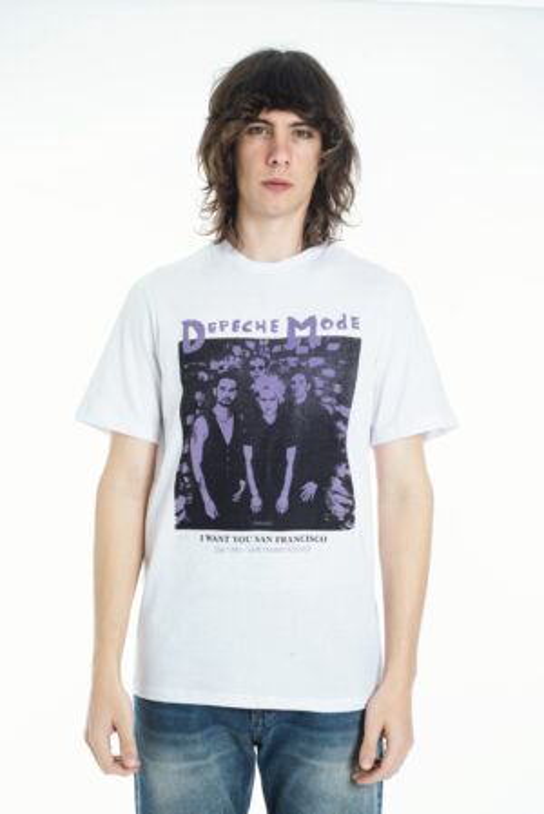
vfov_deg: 39.6
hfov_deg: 27.0
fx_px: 1132
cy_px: 407
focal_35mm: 50
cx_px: 272
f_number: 9
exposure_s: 1/125
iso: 100
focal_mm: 50
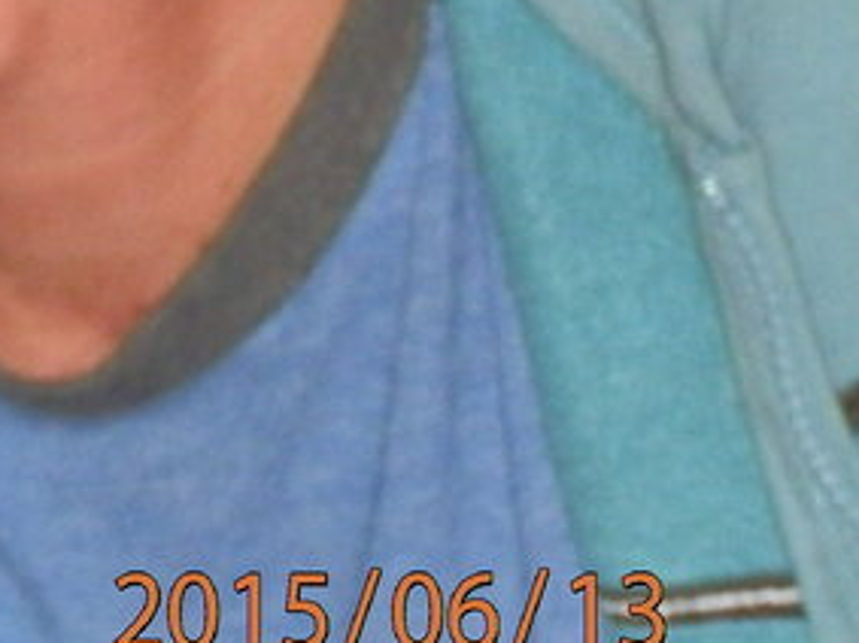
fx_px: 14709
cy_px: -461
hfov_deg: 3.3
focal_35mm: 593
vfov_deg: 2.5
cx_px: -932
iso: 320
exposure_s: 1/160
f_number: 4.2
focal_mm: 25.04
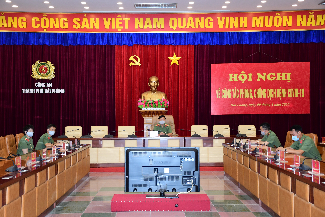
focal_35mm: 52
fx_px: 474
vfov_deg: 25.8
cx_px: 162
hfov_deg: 37.9
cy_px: 108
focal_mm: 35
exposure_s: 1/200
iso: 2000
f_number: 4.2
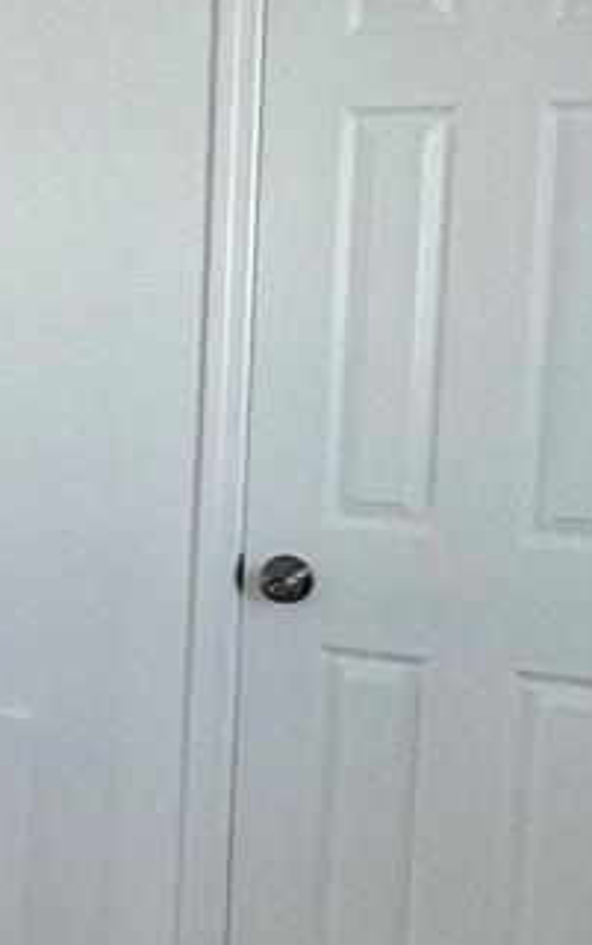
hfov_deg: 14.3
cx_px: -645
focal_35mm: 74
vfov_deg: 27.8
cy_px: 412
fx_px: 1908
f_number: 2.2
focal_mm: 2.22
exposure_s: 1/99
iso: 64
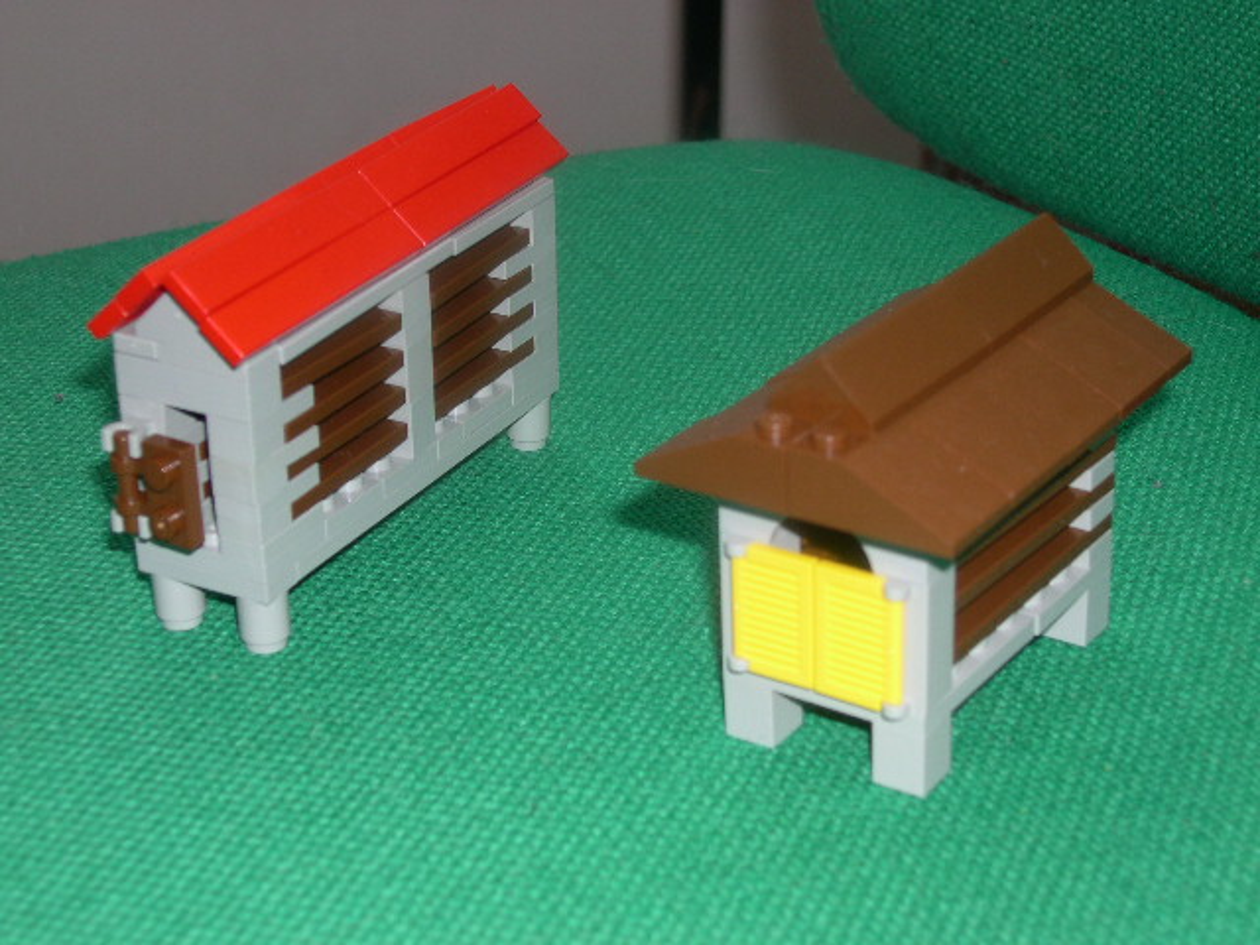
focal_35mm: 67
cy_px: 472
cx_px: 630
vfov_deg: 21.9
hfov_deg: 29.0
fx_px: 2439
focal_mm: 14.2
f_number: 3.7
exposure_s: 1/60
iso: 100
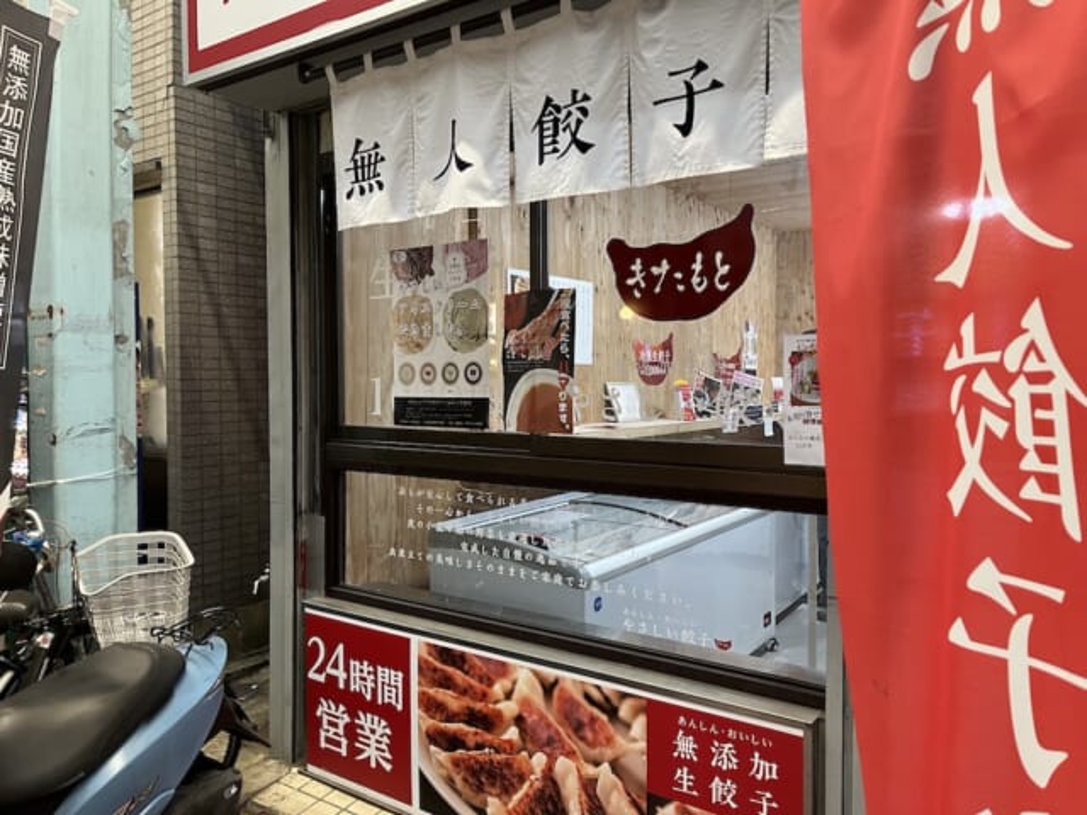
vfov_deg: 53.1
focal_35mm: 26
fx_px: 816
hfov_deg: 67.3
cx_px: 544
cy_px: 408
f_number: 1.6
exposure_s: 1/50
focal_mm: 5.1
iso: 200
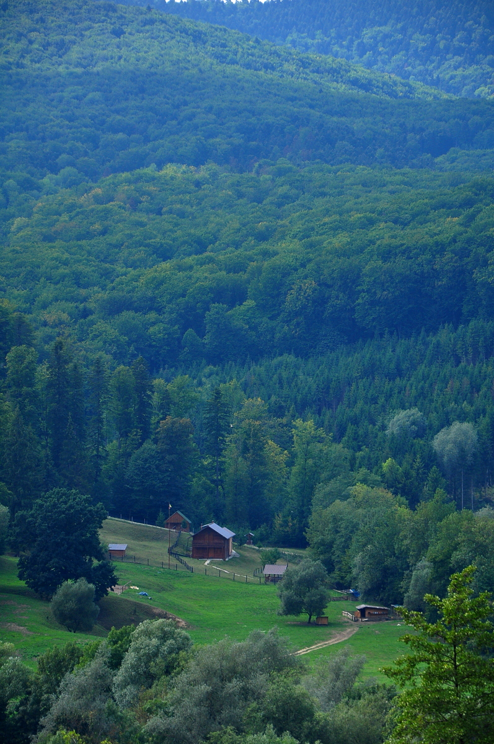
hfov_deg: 8.7
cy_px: 372
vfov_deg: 13.1
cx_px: 247
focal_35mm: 158
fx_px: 3250
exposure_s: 1/500
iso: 400
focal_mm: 105
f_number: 6.3
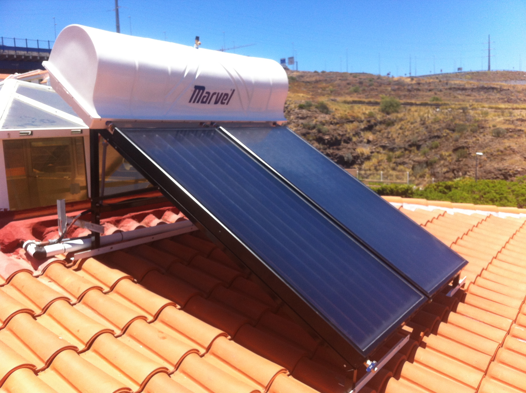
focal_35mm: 35
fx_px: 531
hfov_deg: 52.7
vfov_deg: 40.6
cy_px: 196
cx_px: 263
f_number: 2.8
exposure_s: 1/1005
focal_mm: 3.85
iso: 80
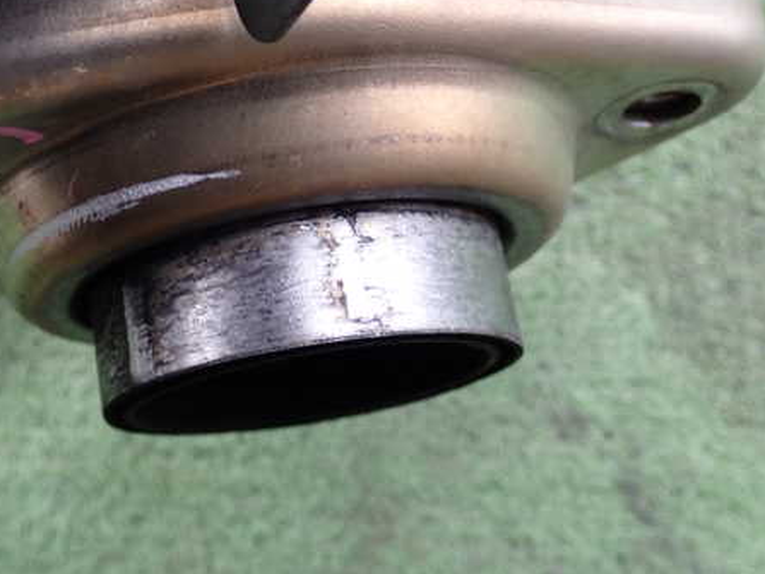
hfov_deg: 34.9
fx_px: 1215
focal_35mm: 55
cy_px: 266
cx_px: 337
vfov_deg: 26.5
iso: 200
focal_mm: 7.31
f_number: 2.8
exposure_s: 1/100
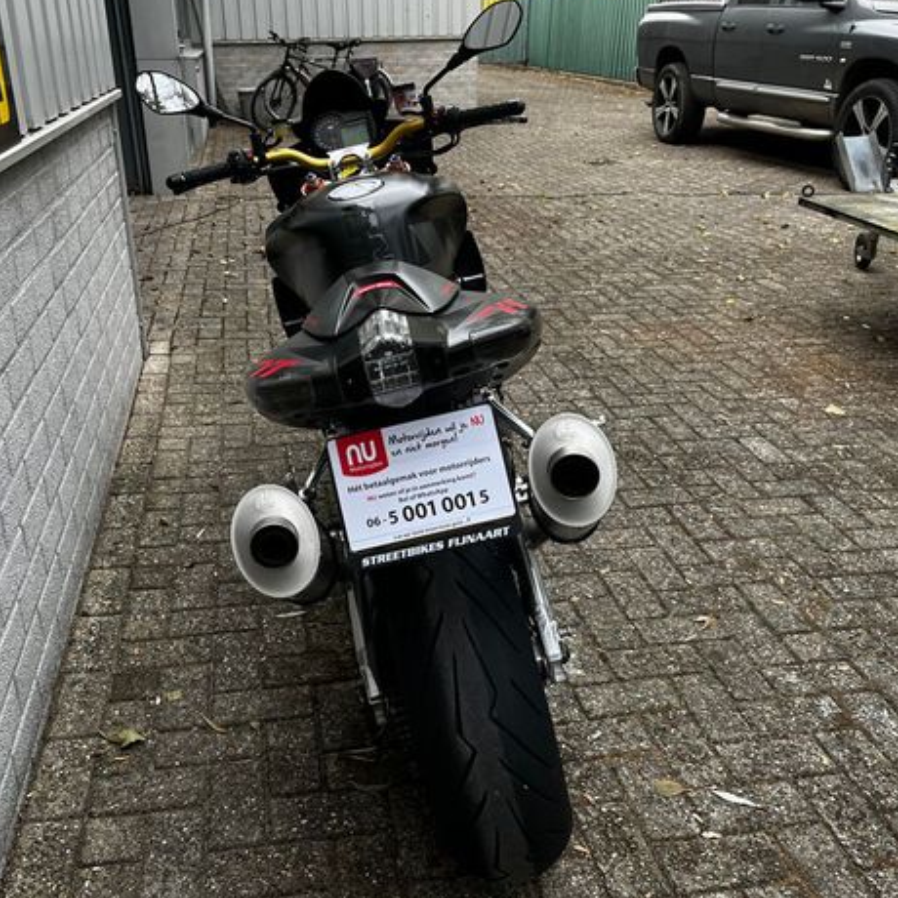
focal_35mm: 32
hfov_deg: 51.0
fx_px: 939
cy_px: 441
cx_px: 404
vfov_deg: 51.1
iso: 64
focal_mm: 5.1
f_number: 1.6
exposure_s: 1/122
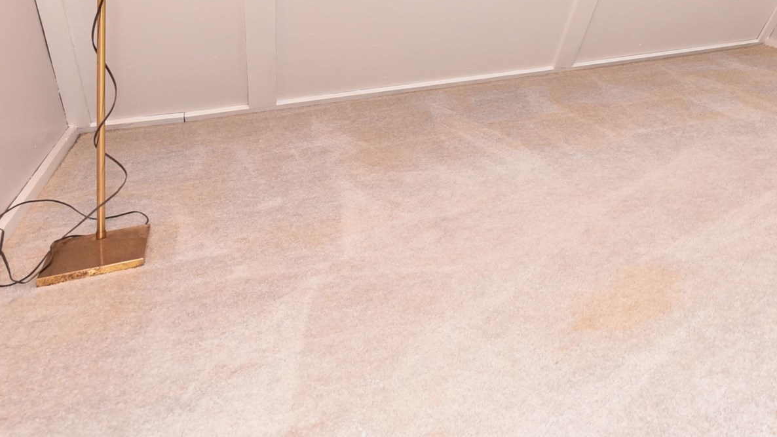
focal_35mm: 38
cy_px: -71
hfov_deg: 41.0
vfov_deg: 27.8
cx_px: 875
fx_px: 783
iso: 800
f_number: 7.1
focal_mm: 14
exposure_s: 1/60
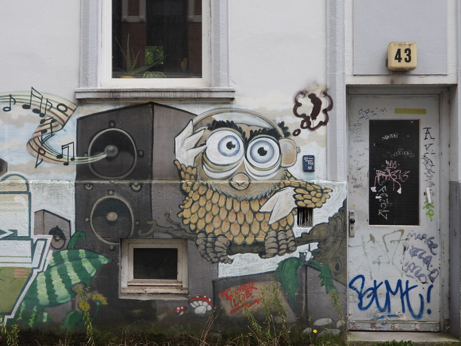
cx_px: 221
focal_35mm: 52
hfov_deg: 36.8
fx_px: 693
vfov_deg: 28.0
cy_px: 184
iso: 100
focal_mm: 8.5
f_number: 3.2
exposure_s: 1/125
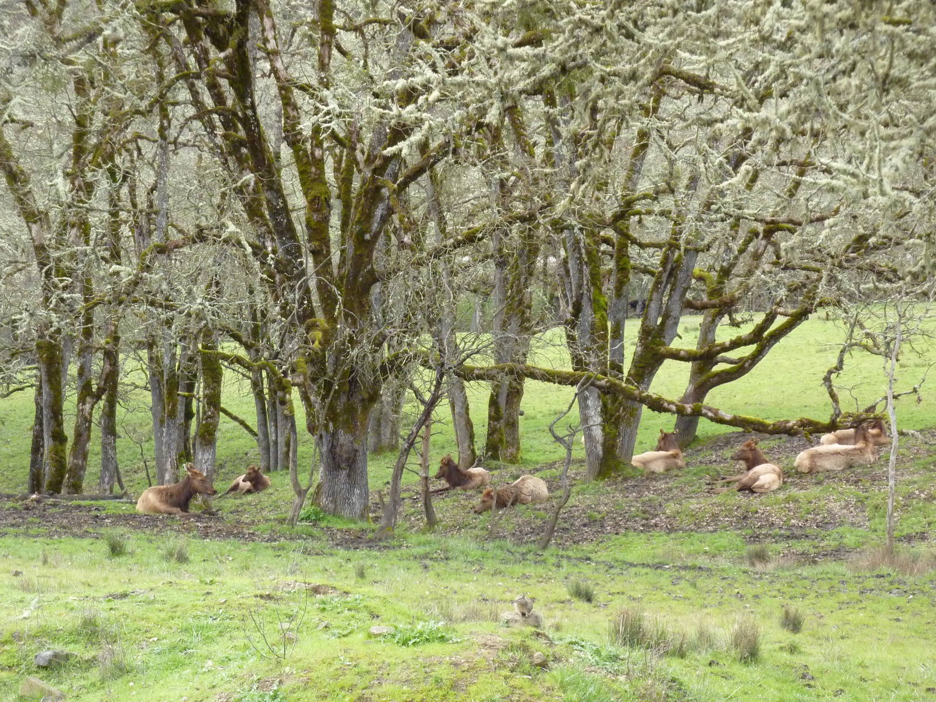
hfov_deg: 18.9
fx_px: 2812
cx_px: 468
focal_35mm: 104
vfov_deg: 14.2
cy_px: 351
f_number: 4.3
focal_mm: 17
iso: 400
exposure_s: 1/320
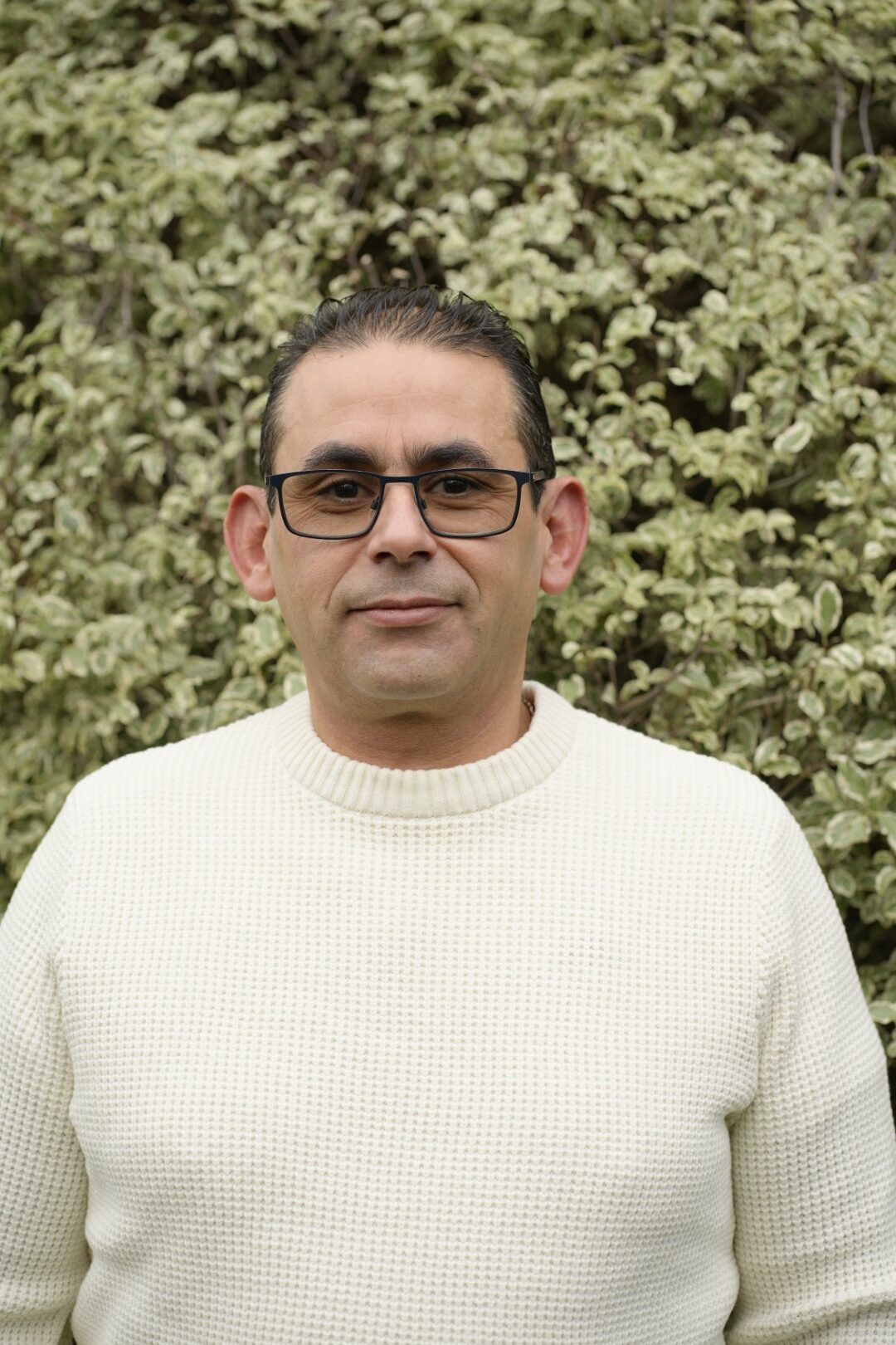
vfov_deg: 23.9
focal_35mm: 85
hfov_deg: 16.1
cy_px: 672
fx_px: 3173
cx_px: 448
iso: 100
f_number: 4
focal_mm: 85
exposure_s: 1/160
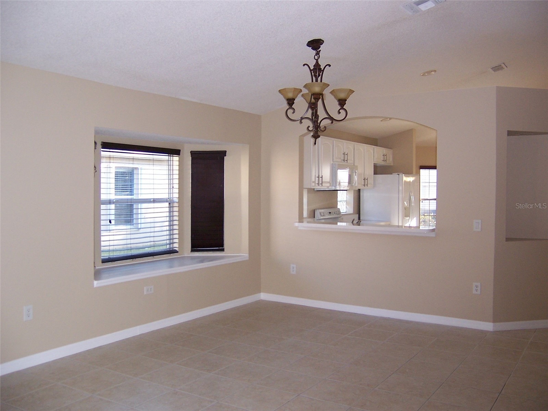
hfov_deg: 55.4
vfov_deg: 42.9
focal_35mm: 33
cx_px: 274
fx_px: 522
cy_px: 206
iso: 140
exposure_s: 1/60
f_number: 2.8
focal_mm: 5.5
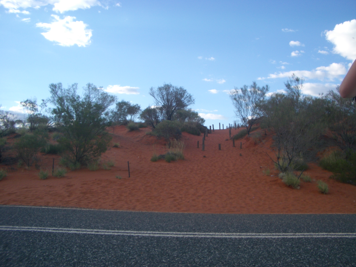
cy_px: 134
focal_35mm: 35
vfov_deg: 40.7
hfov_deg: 52.6
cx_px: 178
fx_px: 360
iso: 50
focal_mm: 5.8
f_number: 4.3
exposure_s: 1/160
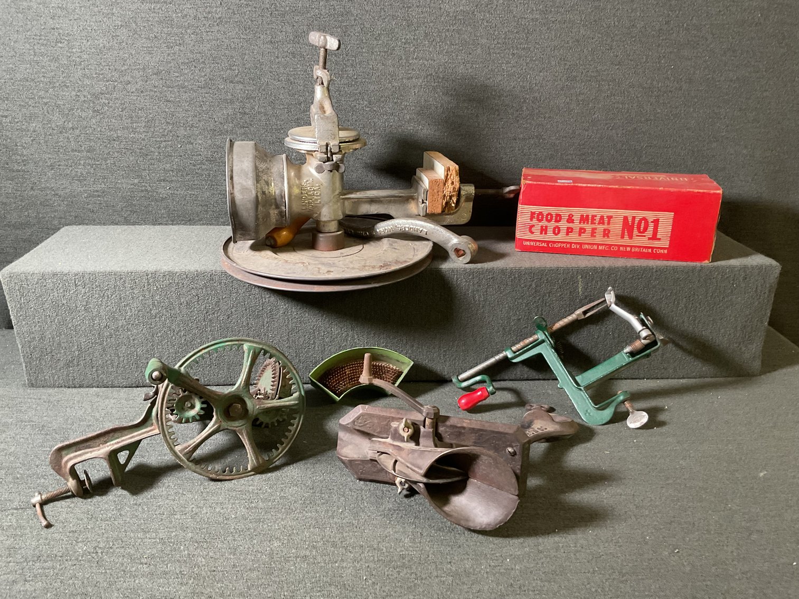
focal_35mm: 29
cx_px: 400
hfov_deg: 61.7
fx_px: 669
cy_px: 300
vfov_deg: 48.2
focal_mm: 3
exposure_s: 1/40
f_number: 1.8
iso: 250
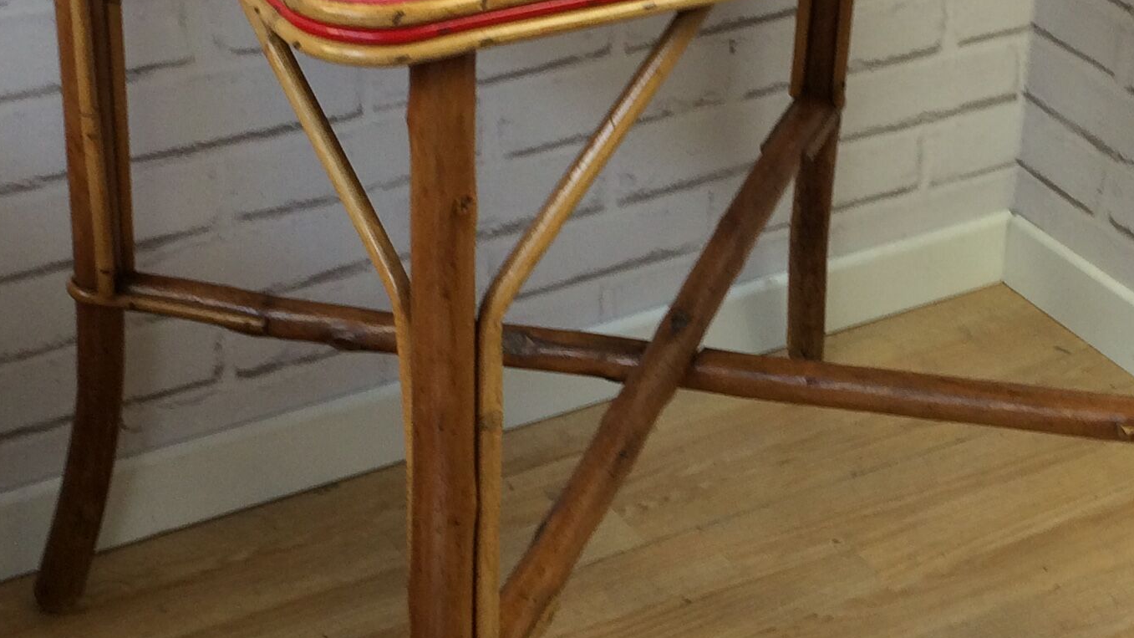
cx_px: 714
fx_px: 2285
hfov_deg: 27.8
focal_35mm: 76
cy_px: 334
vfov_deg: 15.9
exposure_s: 1/33
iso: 50
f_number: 2.2
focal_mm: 4.15
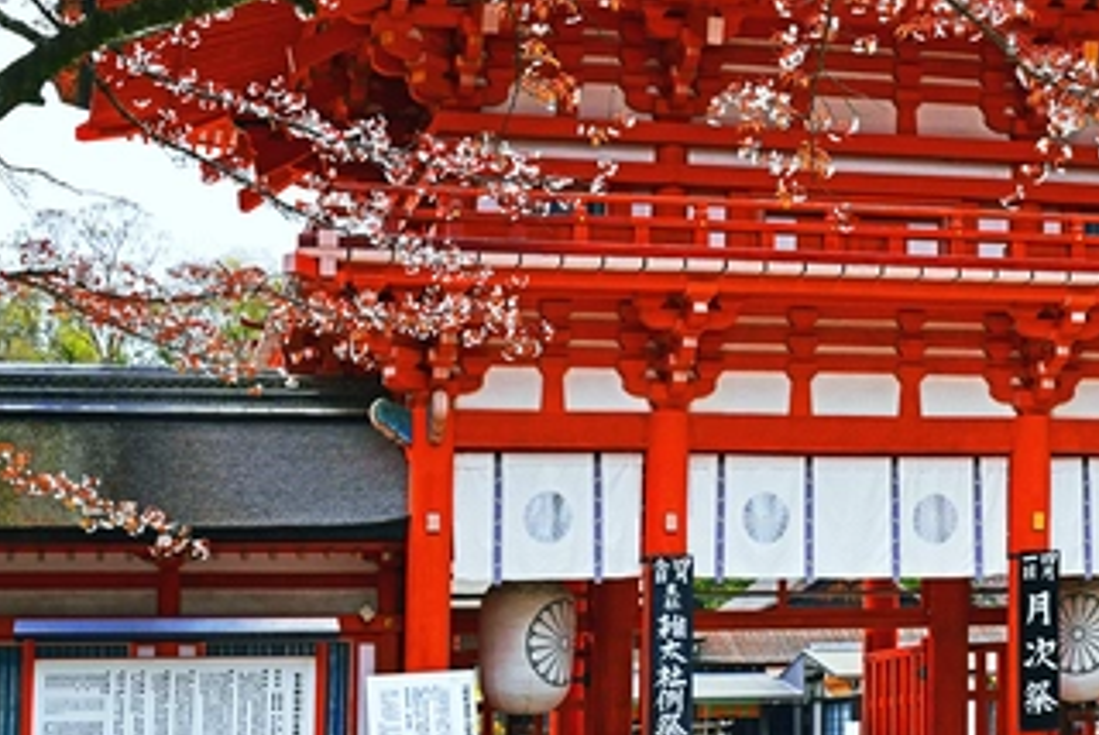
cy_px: 235
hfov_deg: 28.5
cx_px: 776
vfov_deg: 19.4
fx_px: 2139
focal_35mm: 70
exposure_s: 1/100
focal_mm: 35
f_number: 6.3
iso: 400
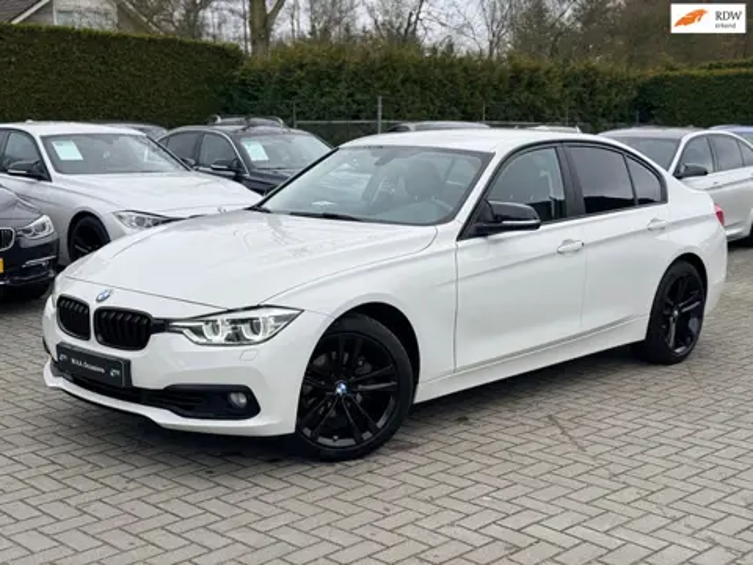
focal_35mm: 48
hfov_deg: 39.7
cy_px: 282
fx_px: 1044
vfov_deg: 30.3
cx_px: 376
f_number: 1.78
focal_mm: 6.76
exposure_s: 1/1013
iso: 64
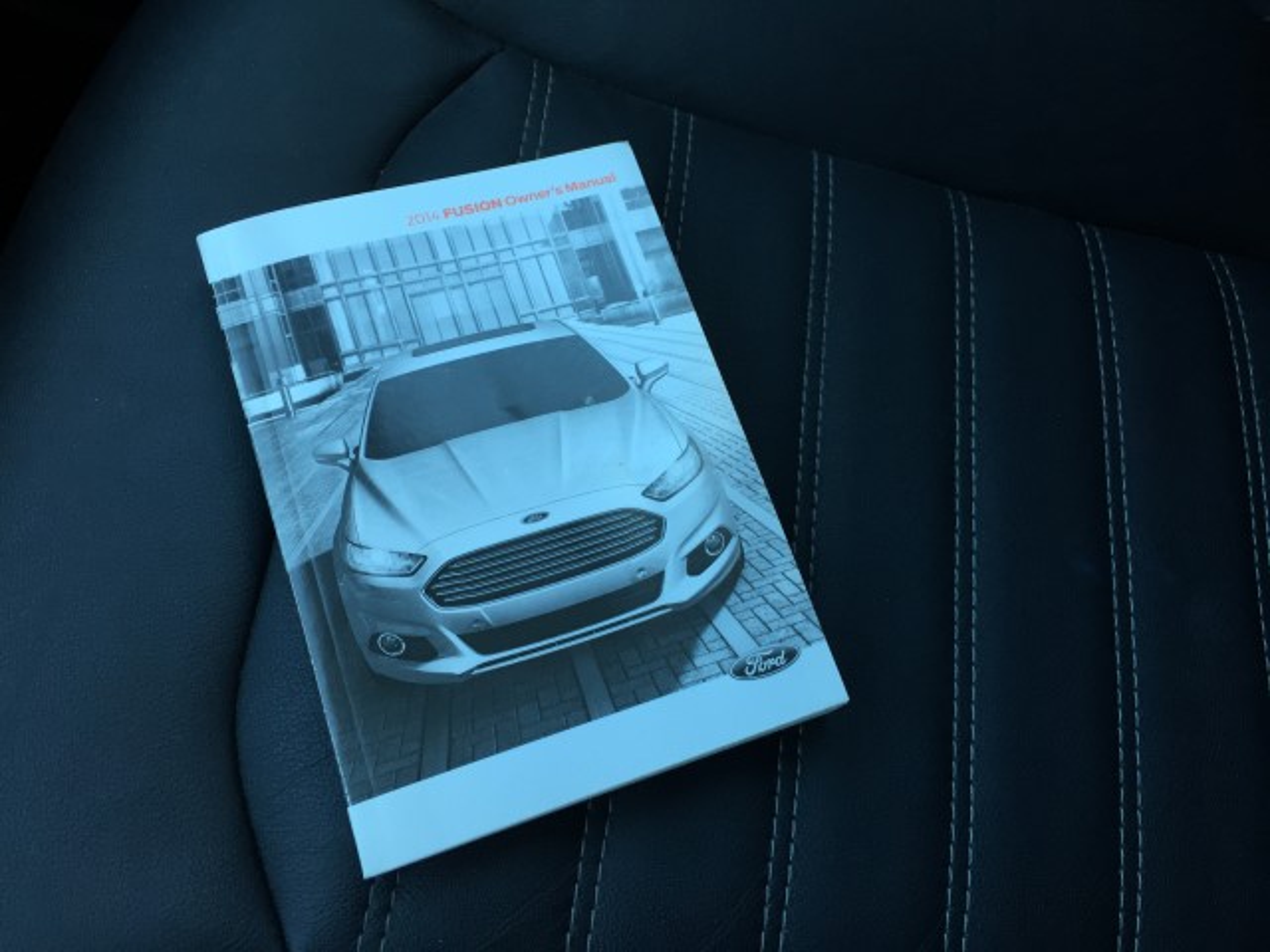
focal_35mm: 29
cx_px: 635
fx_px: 1064
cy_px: 476
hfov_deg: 61.7
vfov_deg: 48.2
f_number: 2.2
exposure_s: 1/33
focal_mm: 4.15
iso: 32
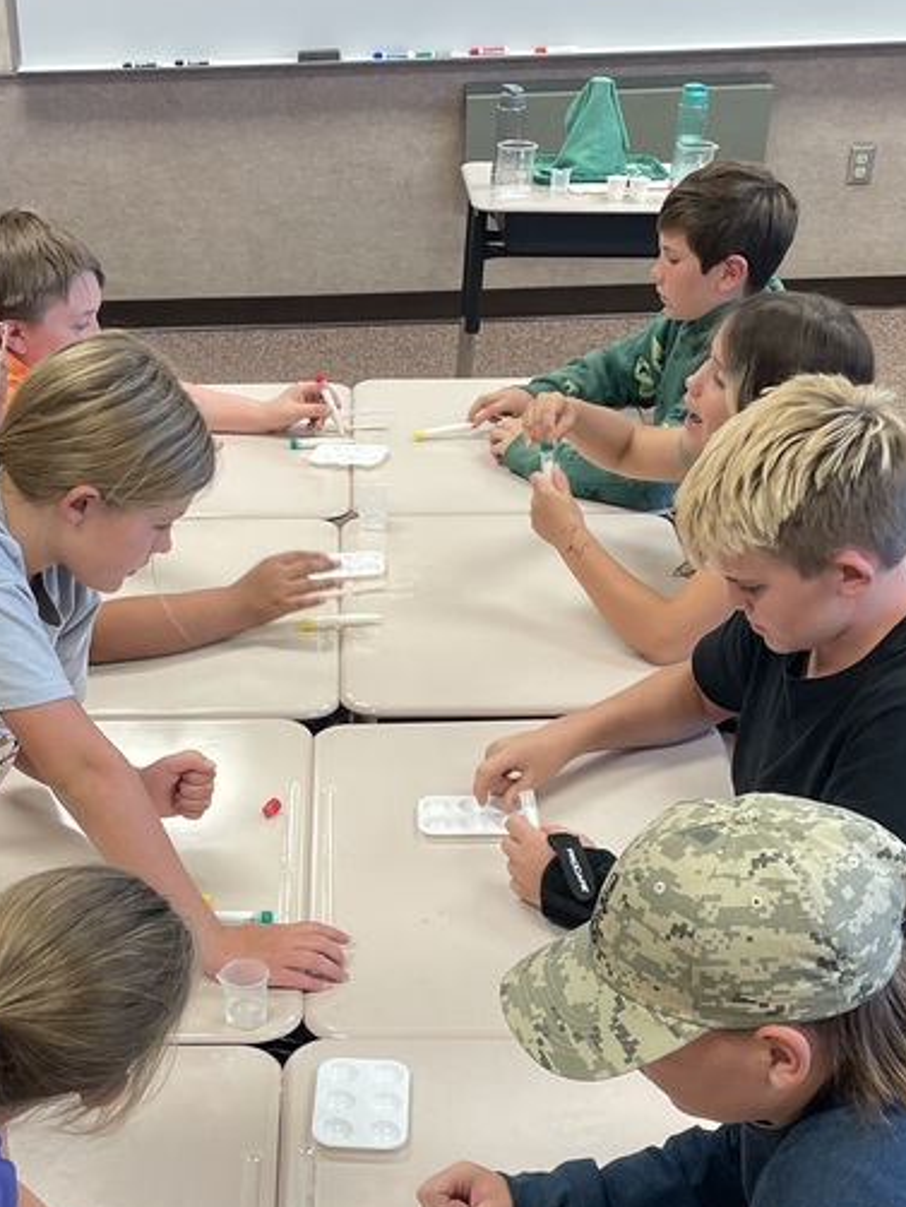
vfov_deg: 35.4
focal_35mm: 53
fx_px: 1848
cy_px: 892
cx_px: 279
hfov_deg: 27.3
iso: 125
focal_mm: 4.2
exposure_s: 1/120
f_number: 1.6
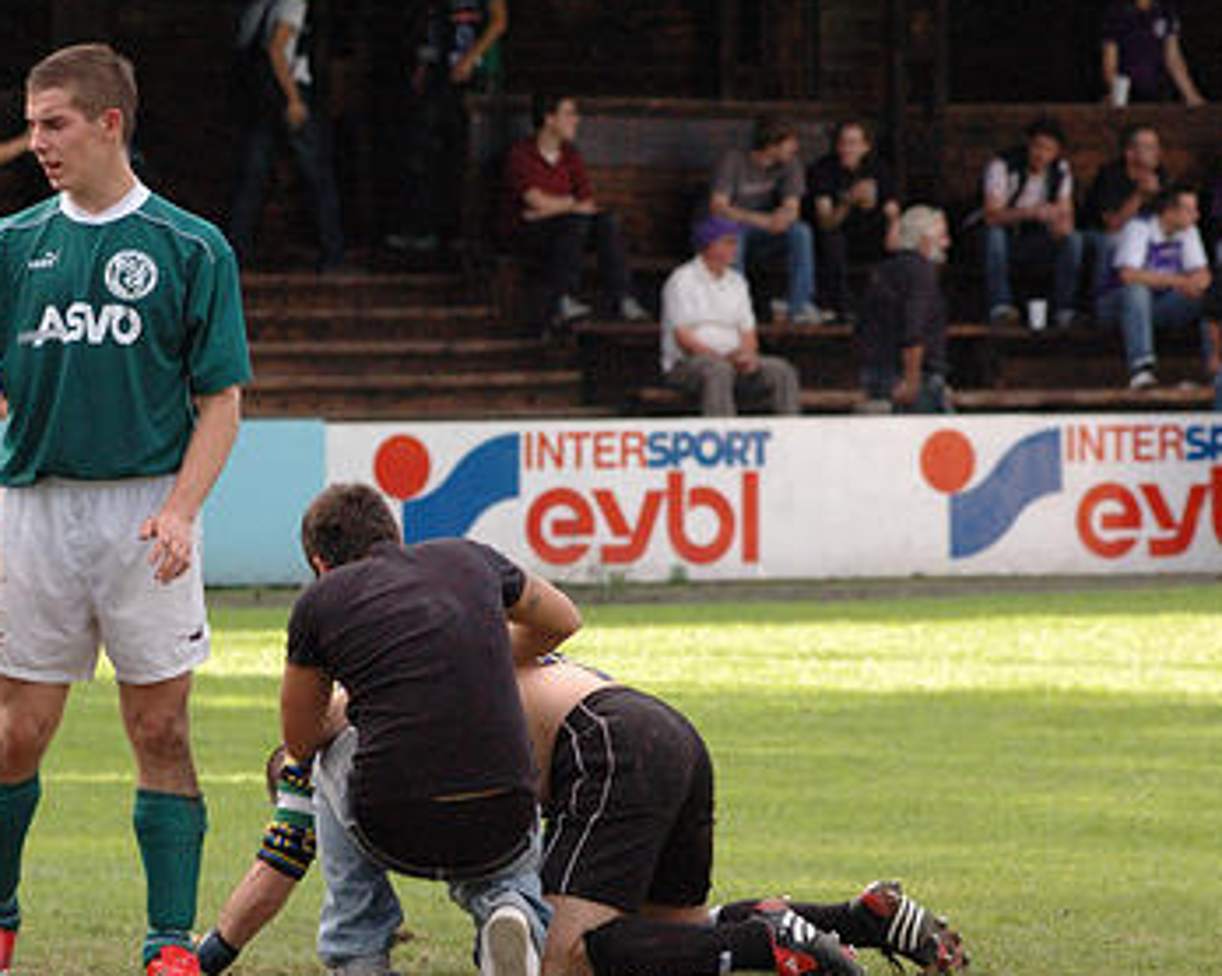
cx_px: 393
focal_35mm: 345
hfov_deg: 5.6
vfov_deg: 4.5
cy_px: 528
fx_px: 12463
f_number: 5.6
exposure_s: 1/1250
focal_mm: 145
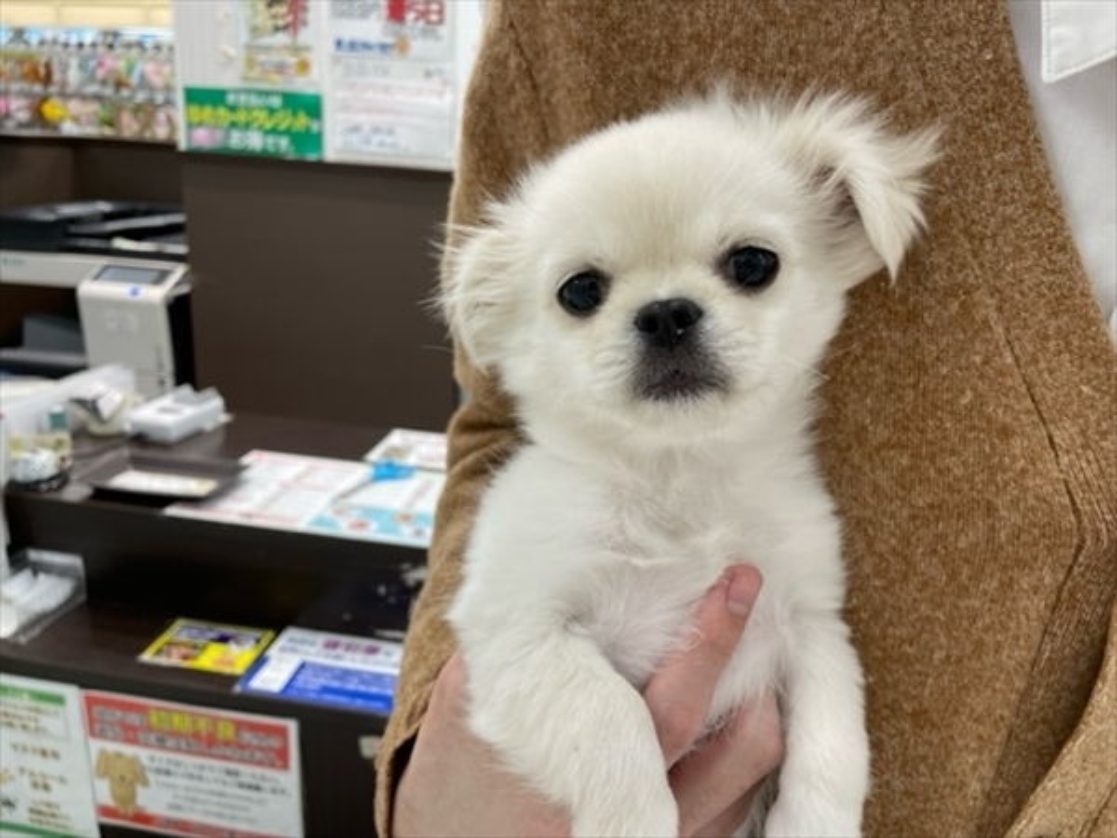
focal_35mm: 26
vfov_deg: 53.1
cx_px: 558
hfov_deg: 67.3
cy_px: 419
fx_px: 839
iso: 100
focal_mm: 4.2
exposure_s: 1/120
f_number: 1.6
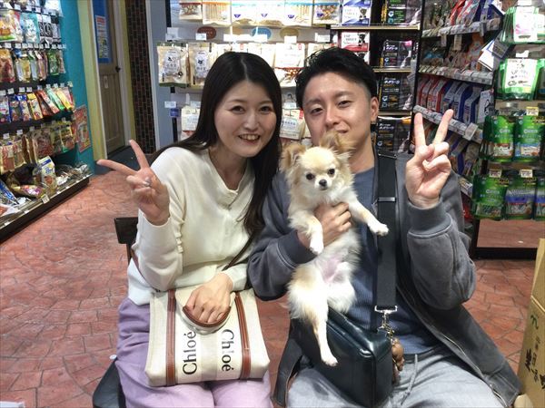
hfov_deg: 58.4
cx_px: 272
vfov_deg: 45.4
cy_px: 204
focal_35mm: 31
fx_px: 488
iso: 40
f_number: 2.4
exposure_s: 1/30
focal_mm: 3.3
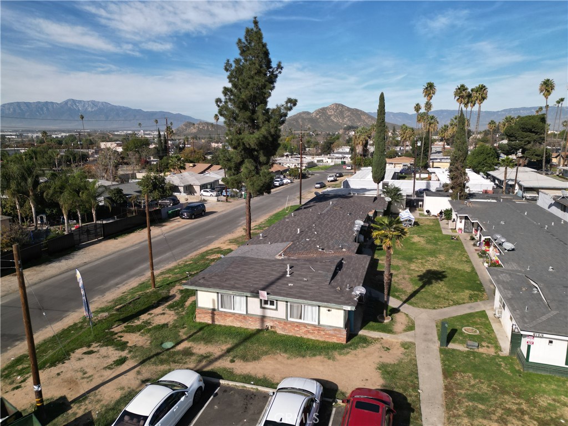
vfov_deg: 56.8
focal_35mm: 24
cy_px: 213
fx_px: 394
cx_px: 284
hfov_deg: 71.6
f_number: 1.7
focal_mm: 6.72
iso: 120
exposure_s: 1/200
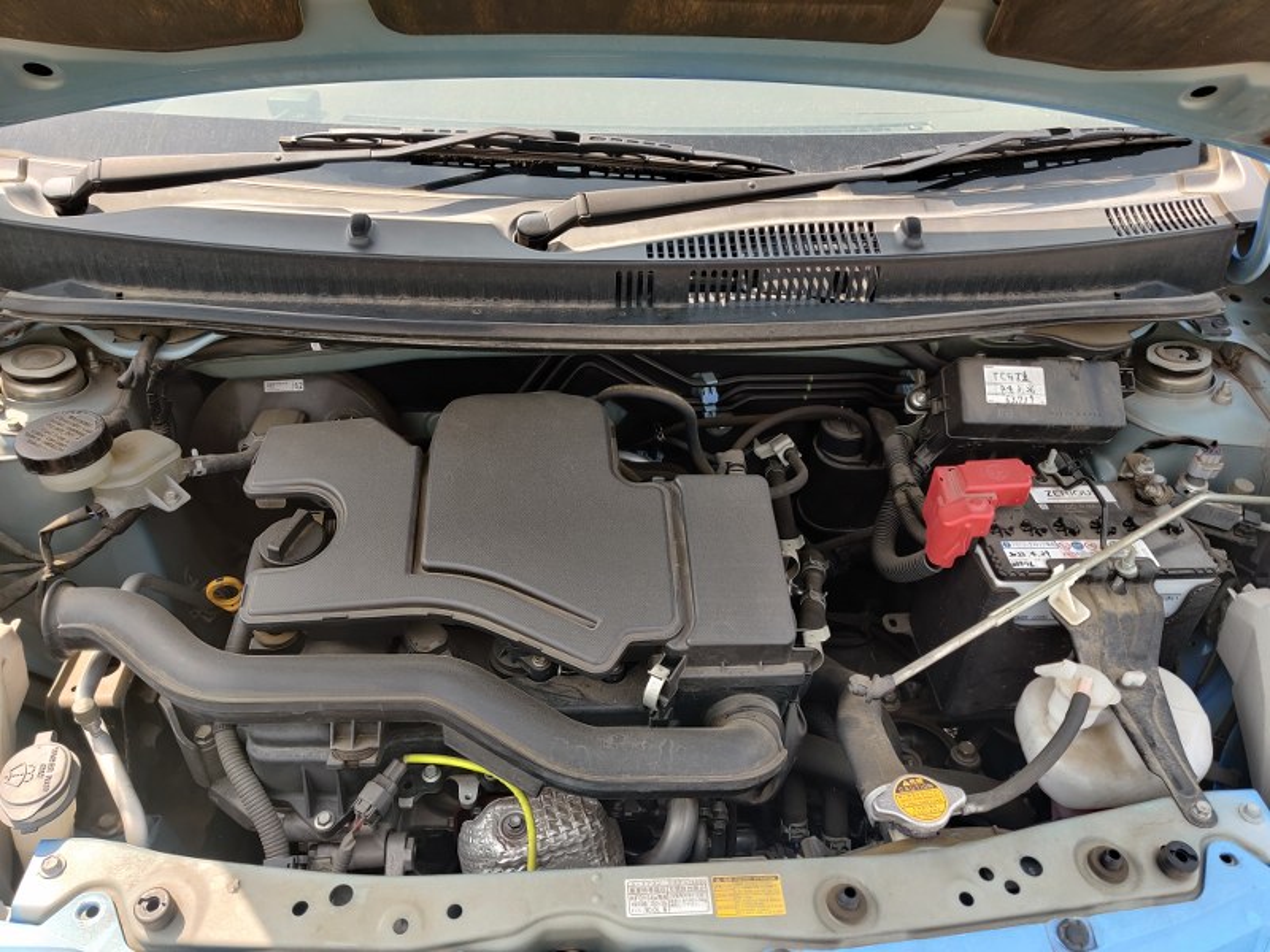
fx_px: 991
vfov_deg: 51.4
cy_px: 476
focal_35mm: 27
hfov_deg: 65.3
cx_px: 635
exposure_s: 1/149
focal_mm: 4.75
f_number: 1.65
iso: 100
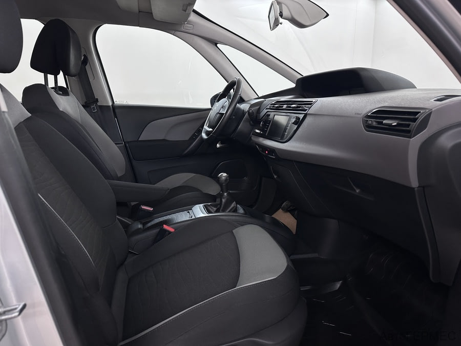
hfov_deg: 71.6
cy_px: 173
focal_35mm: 24
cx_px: 230
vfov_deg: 56.8
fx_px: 320
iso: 125
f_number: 1.78
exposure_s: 1/100
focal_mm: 6.86
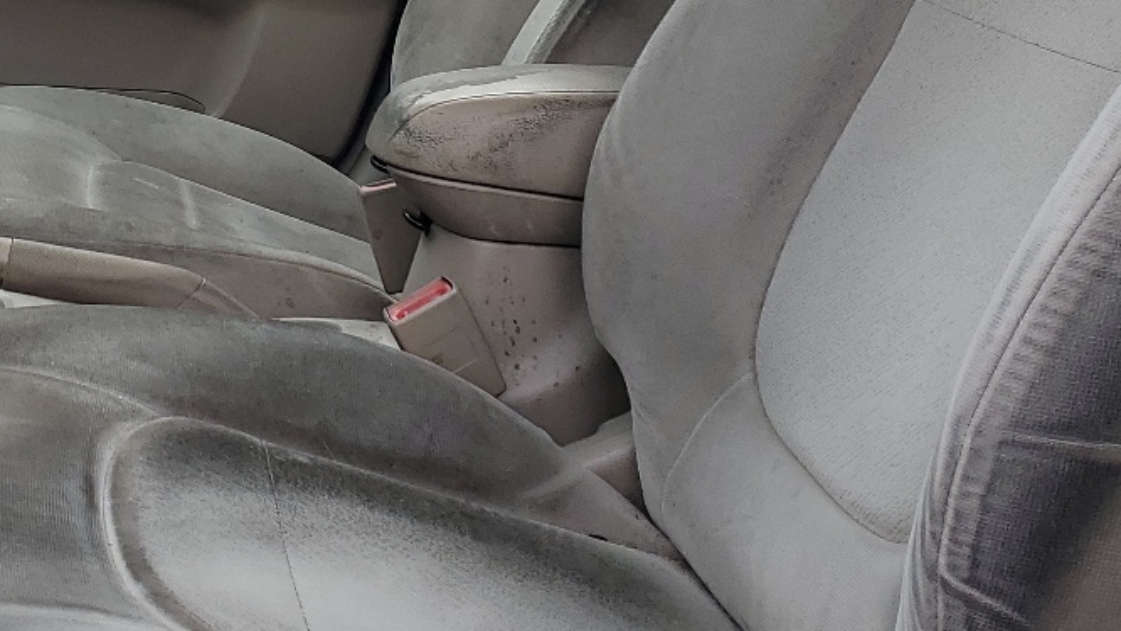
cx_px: 194
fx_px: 2022
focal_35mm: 68
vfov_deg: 17.5
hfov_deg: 30.1
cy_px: 62
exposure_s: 1/345
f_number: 1.5
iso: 50
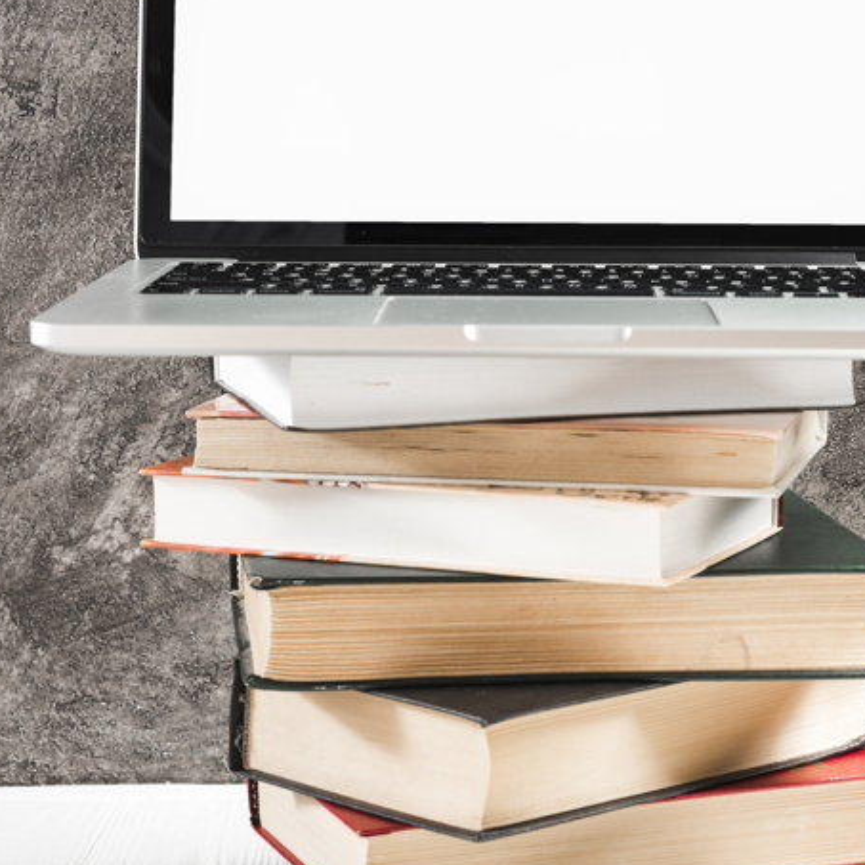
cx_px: 542
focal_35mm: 88
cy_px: 163
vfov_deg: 19.5
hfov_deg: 19.7
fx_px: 2488
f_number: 9
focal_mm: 50
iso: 250
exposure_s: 1/60
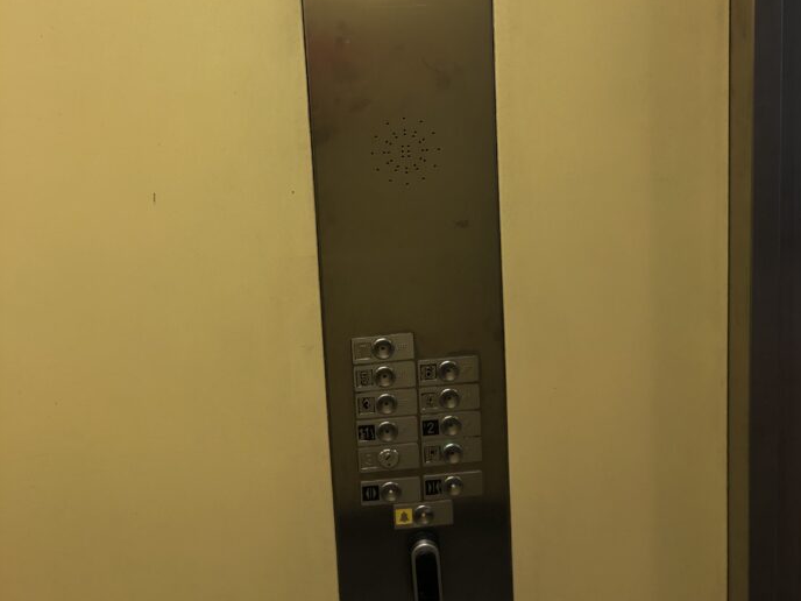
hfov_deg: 49.0
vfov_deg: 36.7
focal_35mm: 38
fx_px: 879
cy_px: 139
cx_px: 405
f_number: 1.8
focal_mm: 3.99
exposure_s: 1/17
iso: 40
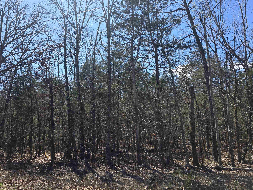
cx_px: 119
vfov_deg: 54.9
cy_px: 96
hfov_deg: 69.3
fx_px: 183
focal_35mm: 25
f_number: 1.7
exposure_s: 1/2812
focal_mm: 6.3
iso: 80
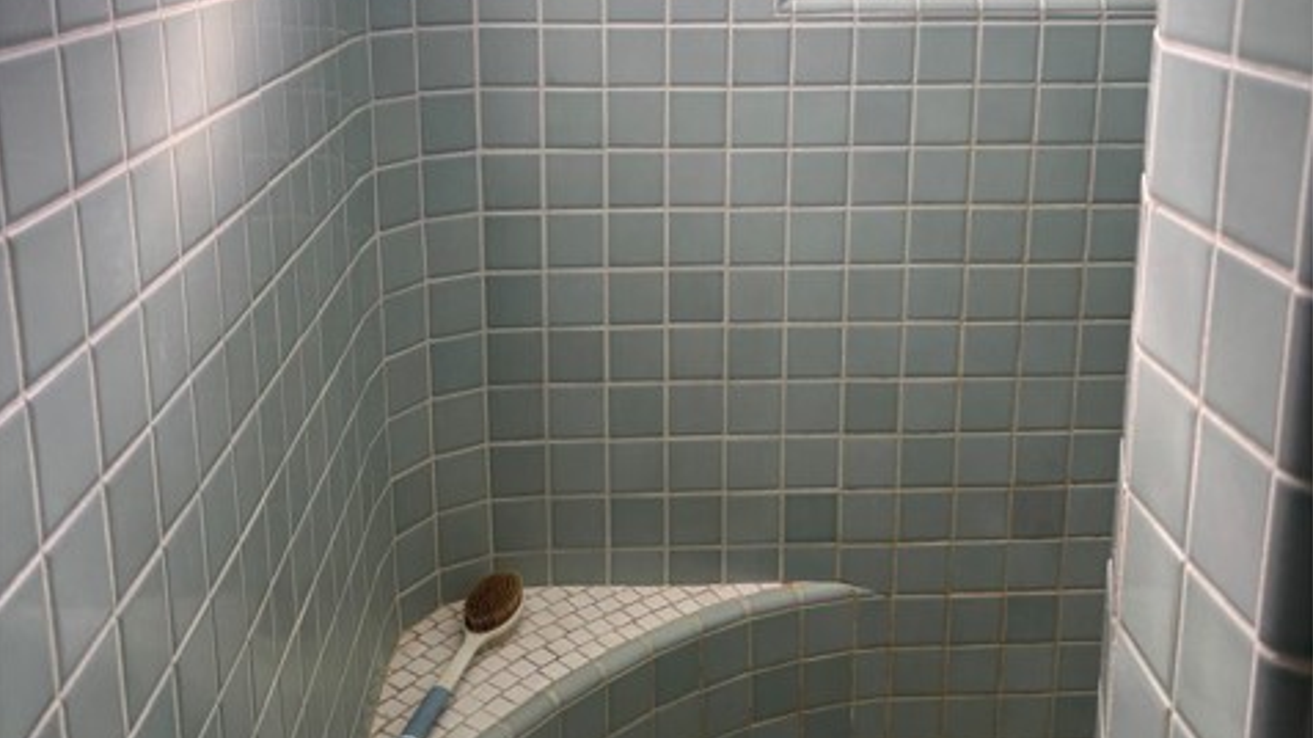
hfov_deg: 52.8
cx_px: 655
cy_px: 223
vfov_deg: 30.8
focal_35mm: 38
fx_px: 1323
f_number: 1.6
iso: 32
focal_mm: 5.96
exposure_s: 1/121
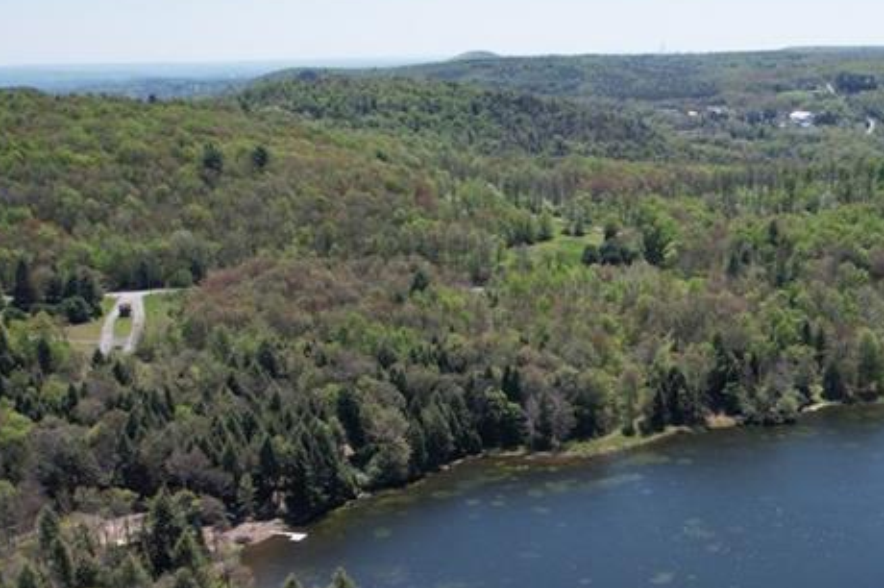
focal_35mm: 49
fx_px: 1202
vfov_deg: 26.7
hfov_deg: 38.7
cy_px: 505
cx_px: 715
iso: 120
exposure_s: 1/1600
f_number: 2.8
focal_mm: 8.38
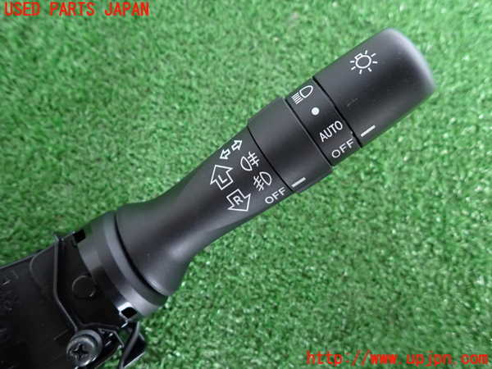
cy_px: 184
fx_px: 355
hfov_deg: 69.4
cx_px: 246
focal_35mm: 25
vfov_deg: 54.9
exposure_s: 1/30
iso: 320
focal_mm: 4.5
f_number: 2
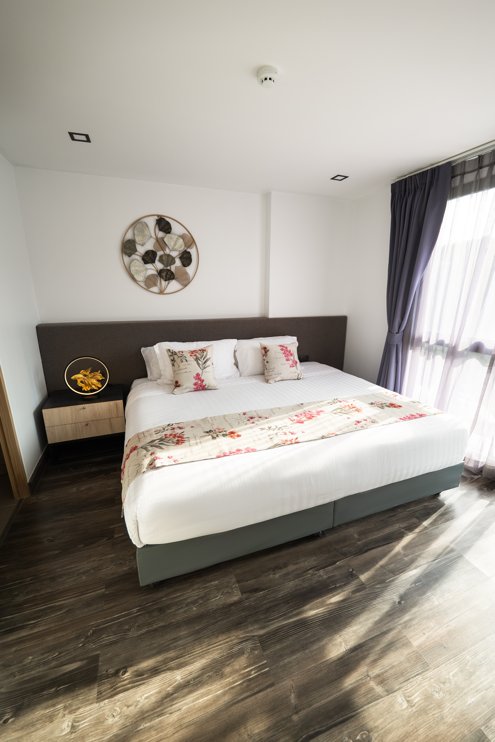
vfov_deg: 104.3
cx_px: 248
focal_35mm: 14
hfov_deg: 81.2
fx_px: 289
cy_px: 371
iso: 400
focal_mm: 14
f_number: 4
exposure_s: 1/200
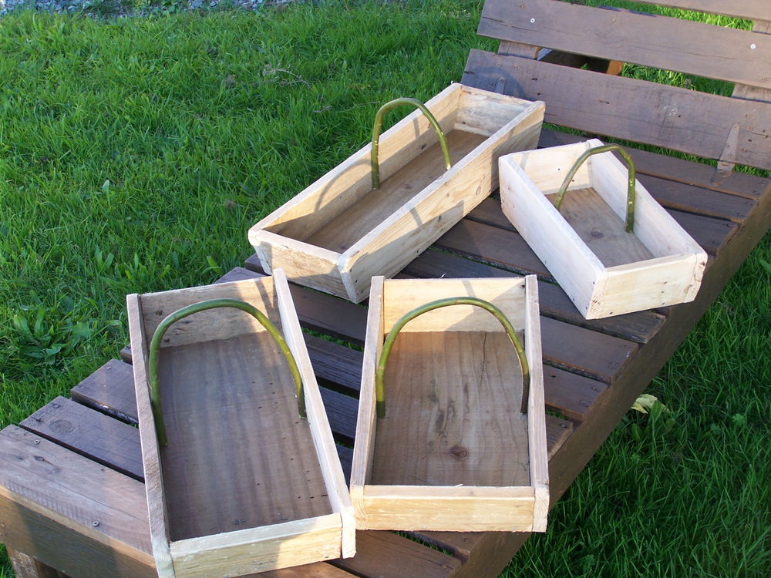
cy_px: 289
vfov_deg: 24.8
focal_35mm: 59
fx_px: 1314
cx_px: 386
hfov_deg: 32.7
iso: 80
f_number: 3.1
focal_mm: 9.8
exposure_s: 1/60
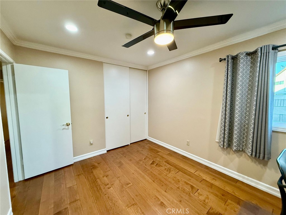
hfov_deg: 102.1
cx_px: 143
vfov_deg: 85.7
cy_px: 108
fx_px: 116
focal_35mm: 14
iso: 250
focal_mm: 2.22
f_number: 2.2
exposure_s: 1/120
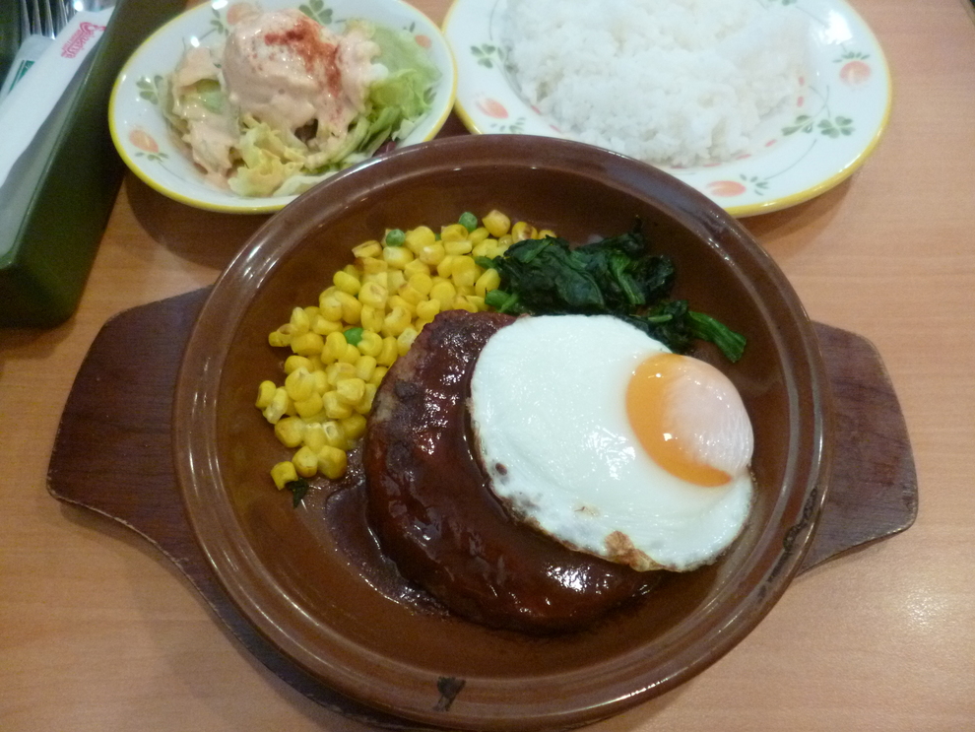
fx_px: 676
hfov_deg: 71.6
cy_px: 366
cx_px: 488
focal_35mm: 24
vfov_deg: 56.8
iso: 400
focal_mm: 4.3
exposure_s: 1/50
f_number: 2.5
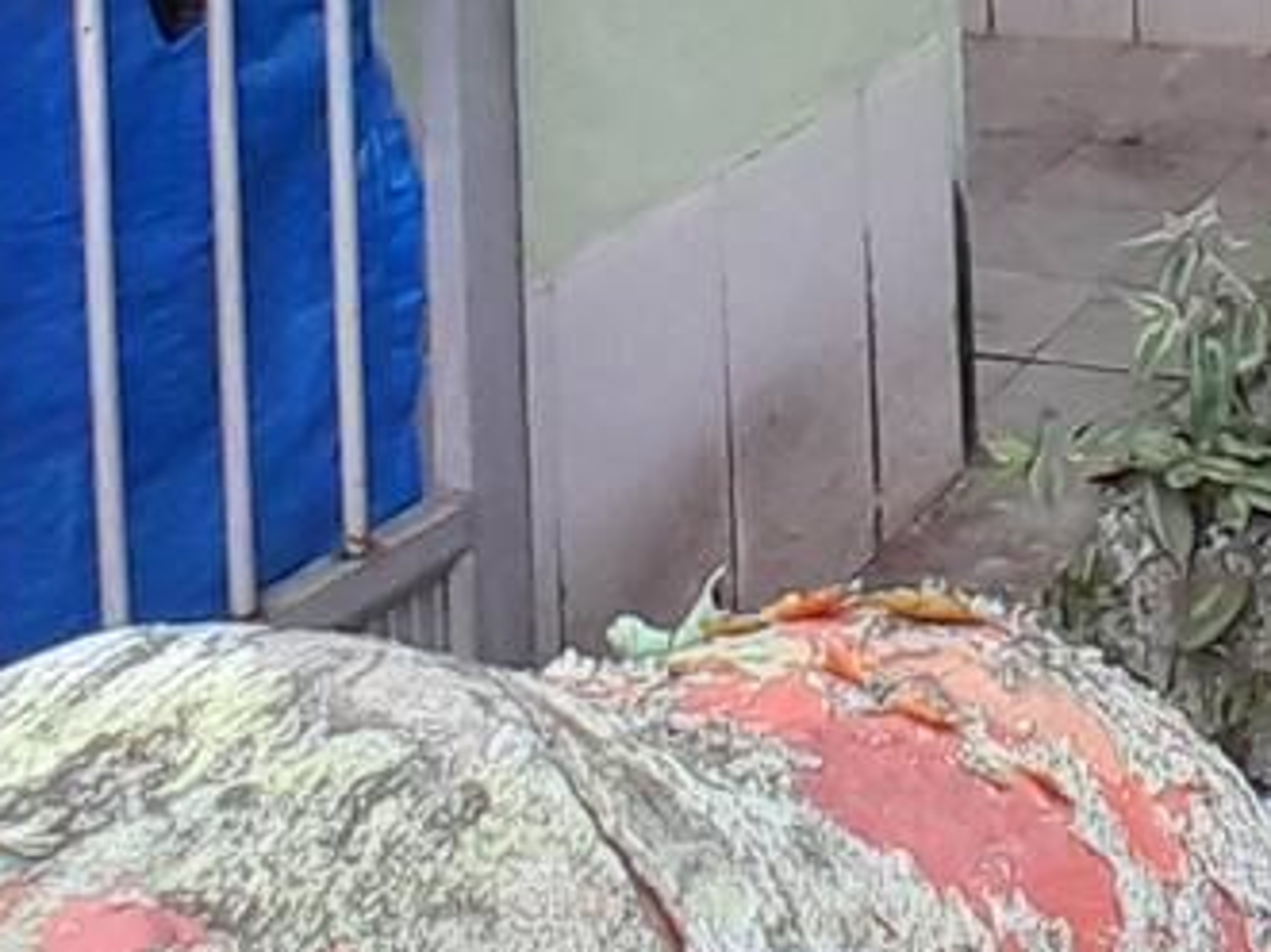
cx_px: 1252
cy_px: -572
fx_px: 2716
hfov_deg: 25.1
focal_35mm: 74
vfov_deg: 17.4
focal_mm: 1.46
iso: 40
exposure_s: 1/263
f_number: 2.2
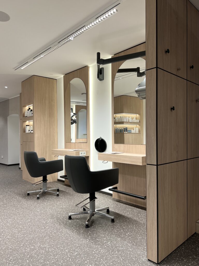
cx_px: 100
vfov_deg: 67.3
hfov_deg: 53.1
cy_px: 133
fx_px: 199
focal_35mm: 26
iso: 64
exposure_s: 1/100
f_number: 1.5
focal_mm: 5.7
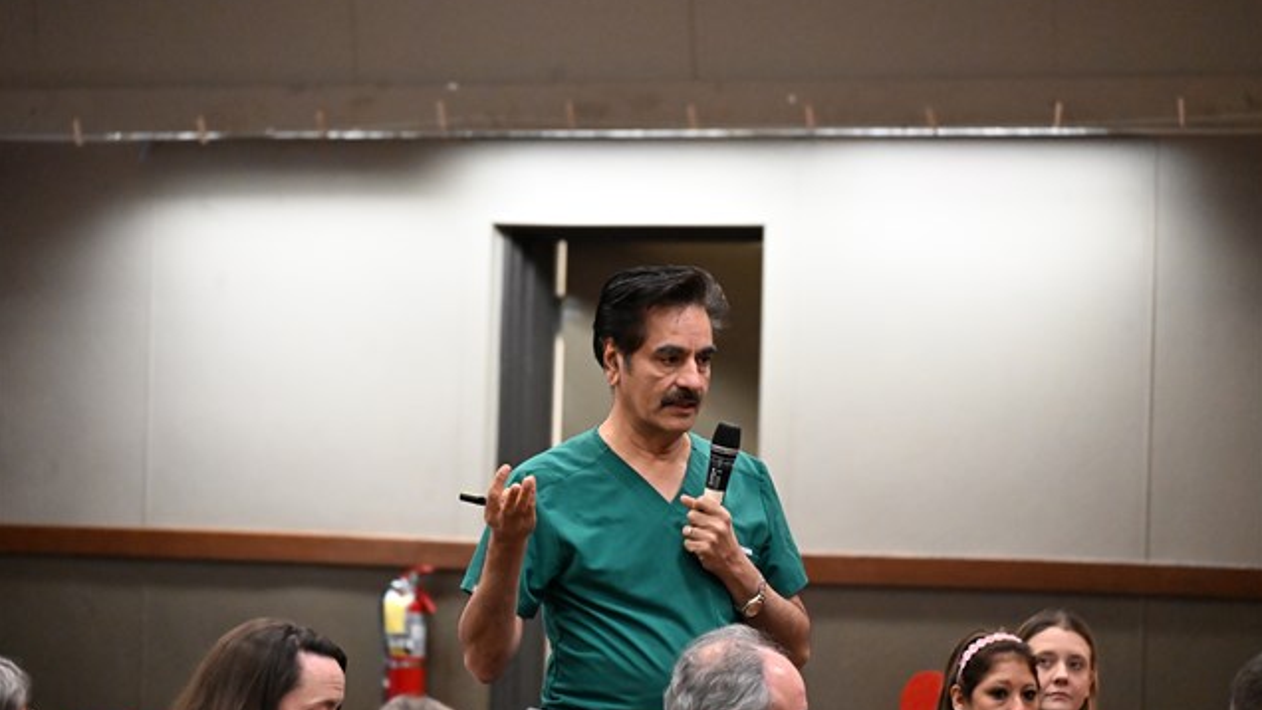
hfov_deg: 10.0
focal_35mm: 216
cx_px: 631
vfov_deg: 5.6
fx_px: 7229
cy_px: 332
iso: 16000
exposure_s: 1/200
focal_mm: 205
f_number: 5.6
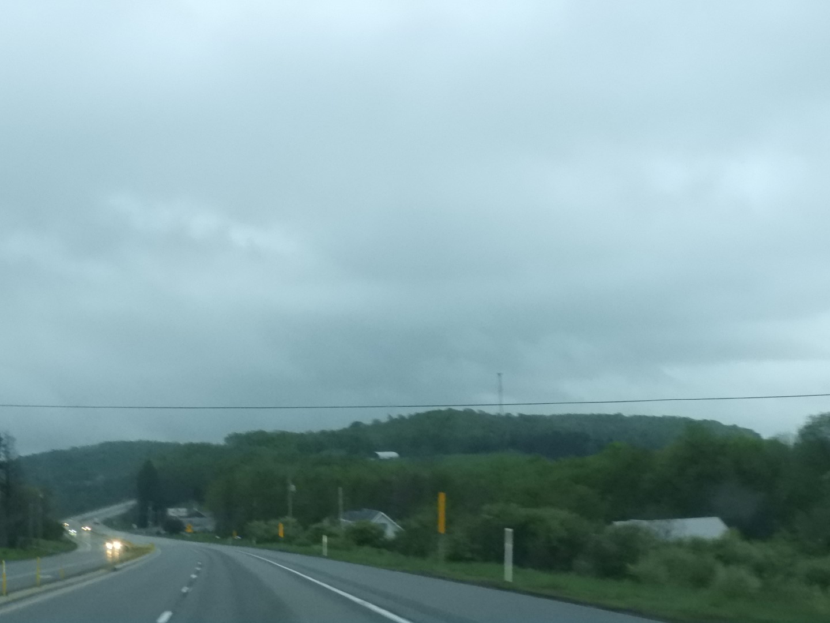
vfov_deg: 26.6
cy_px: 312
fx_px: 1319
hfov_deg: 34.9
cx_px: 415
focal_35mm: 55
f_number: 8
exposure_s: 1/60
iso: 1600
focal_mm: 9.9
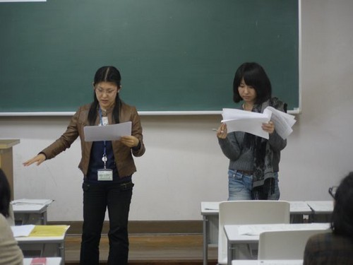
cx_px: 176
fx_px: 918
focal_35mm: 90
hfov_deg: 21.8
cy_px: 132
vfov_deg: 16.4
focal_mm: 45
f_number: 4
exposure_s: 1/40
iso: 400
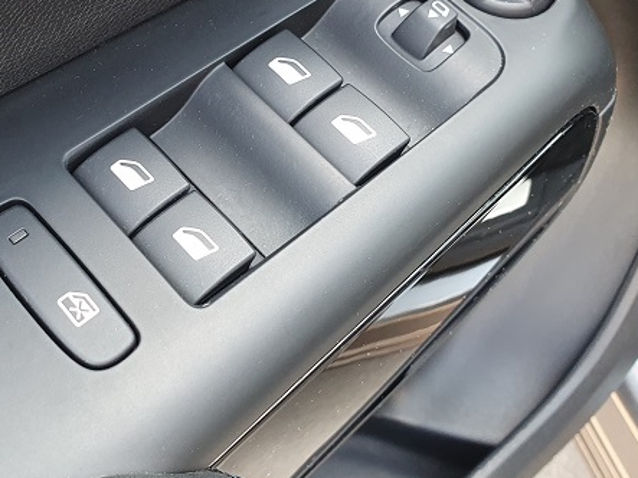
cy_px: 183
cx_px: 158
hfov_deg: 39.3
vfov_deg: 30.8
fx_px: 866
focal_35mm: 47
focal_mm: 4.32
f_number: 2.4
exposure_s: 1/120
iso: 160
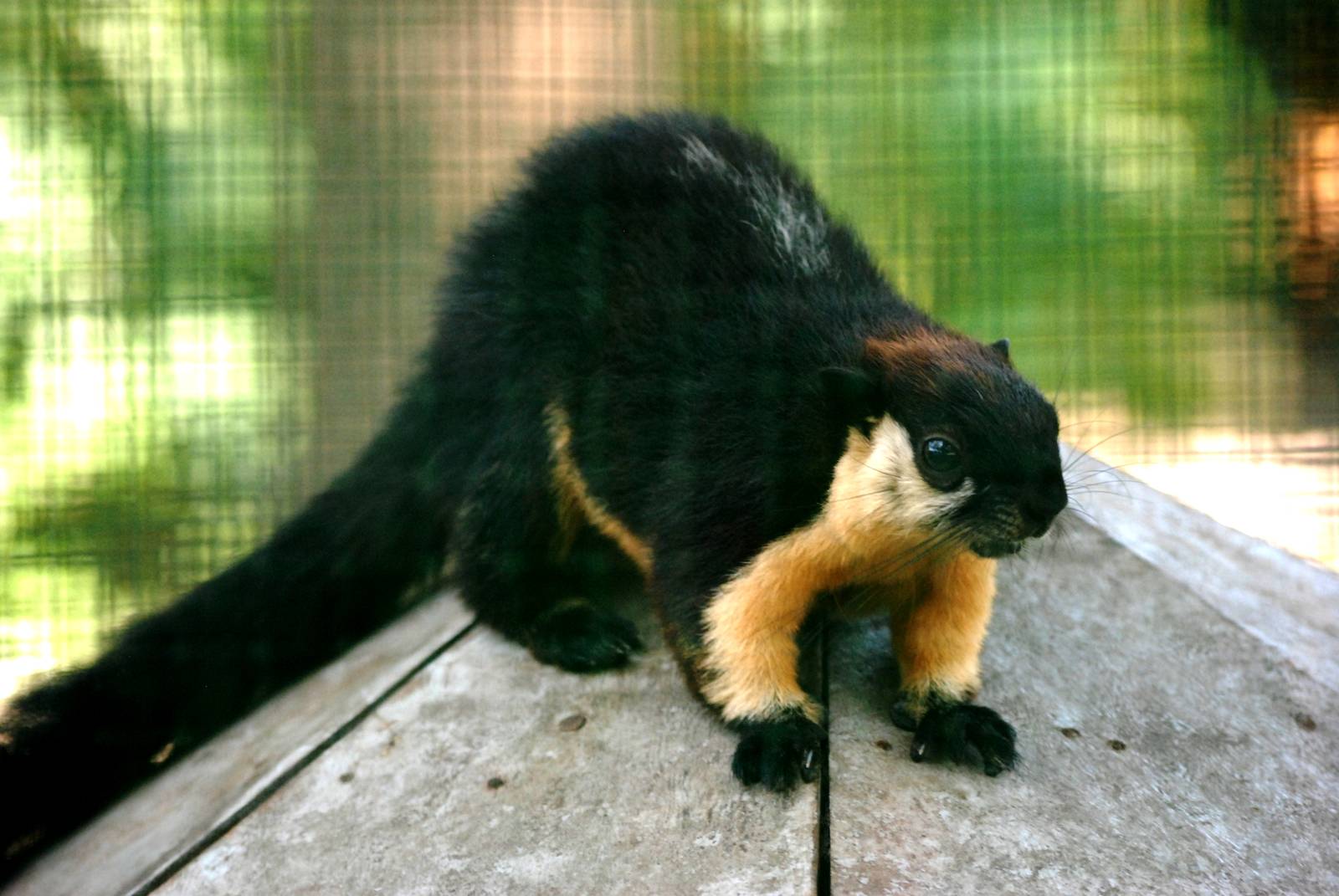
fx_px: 6703
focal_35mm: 180
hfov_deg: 11.4
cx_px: 670
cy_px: 448
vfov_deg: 7.7
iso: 1600
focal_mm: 120
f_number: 4.5
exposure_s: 1/160
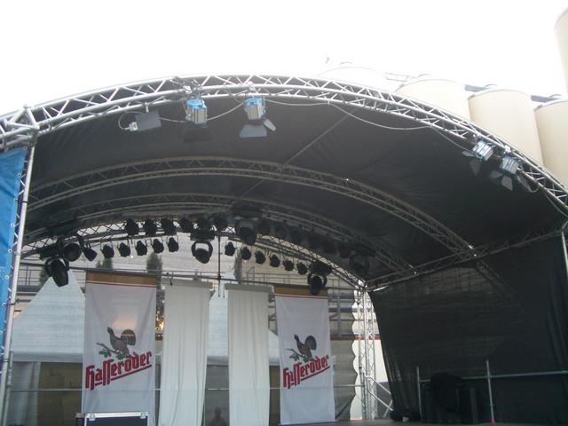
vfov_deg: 40.7
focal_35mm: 35
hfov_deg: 52.6
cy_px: 213
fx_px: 574
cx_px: 284
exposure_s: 1/30
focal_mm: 5.8
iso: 50
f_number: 2.6
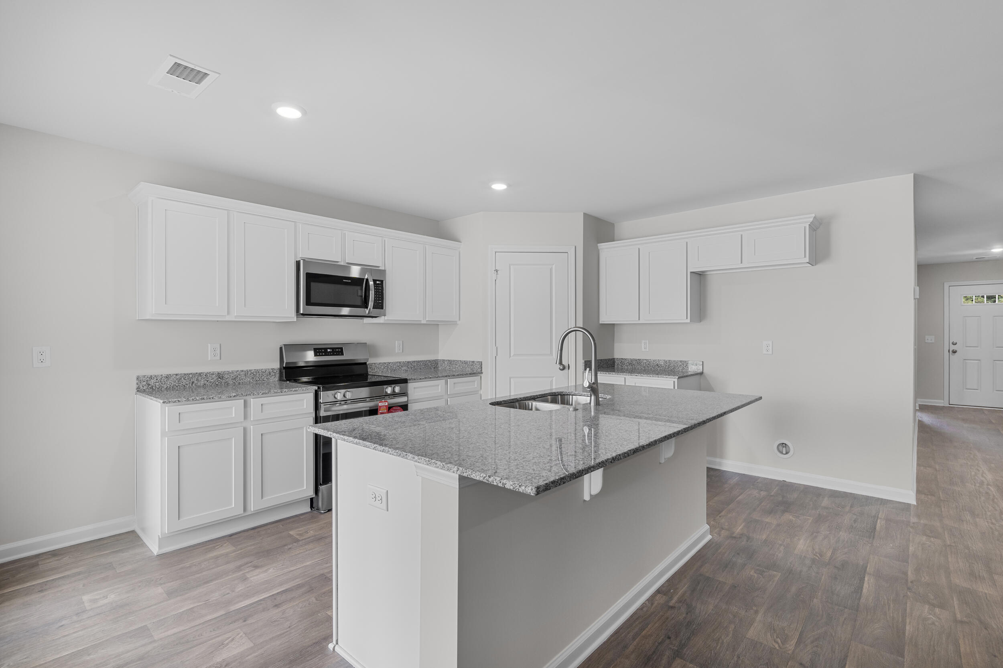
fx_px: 460
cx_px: 502
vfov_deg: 72.1
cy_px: 334
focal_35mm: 16
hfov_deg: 95.0
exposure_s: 1/13
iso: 200
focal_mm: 11
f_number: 6.3
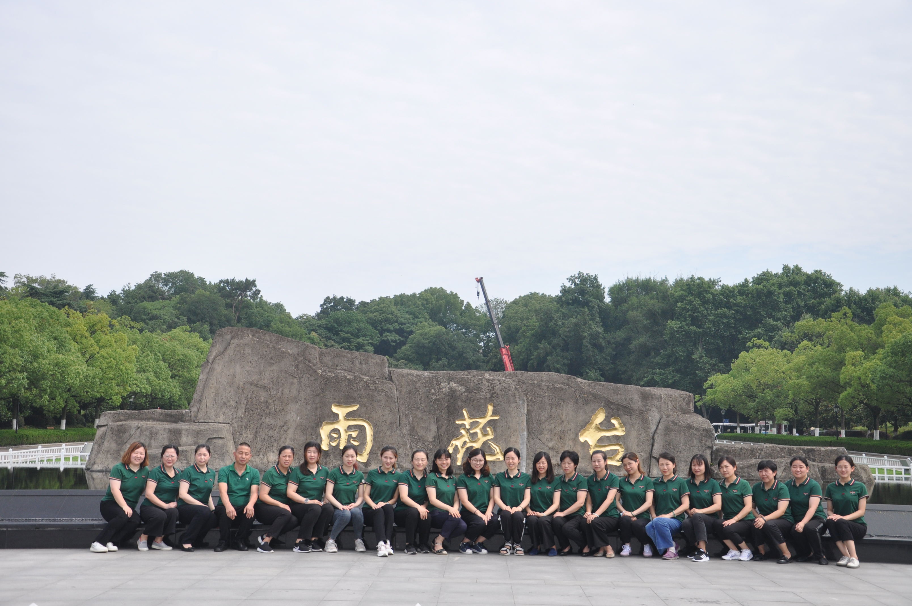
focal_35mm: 48
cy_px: 303
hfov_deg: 41.2
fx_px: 1215
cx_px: 456
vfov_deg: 28.0
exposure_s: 1/1600
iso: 400
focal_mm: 32
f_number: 5.6
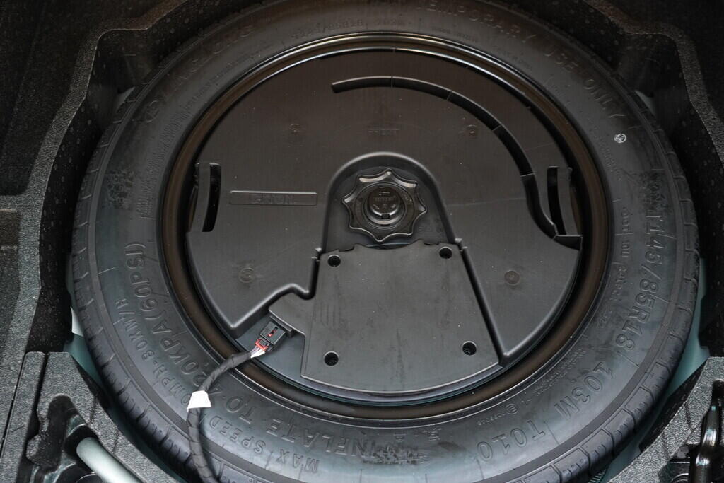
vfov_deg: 36.9
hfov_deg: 53.1
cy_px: 242
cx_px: 362
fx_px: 724
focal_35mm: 36
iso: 1000
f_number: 2.8
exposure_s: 1/40
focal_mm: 24
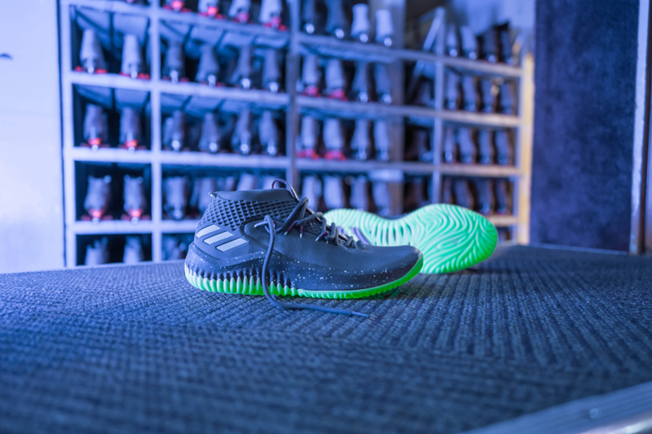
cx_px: 326
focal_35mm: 25
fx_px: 453
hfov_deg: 71.5
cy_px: 217
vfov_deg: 51.3
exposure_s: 1/13
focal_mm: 25
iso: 1250
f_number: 2
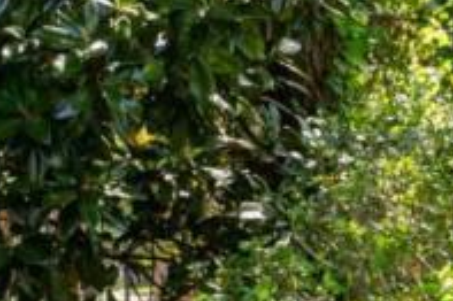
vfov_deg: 3.4
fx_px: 4979
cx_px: 798
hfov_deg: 5.1
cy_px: 579
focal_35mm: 396
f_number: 8
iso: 640
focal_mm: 65
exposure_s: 1/160
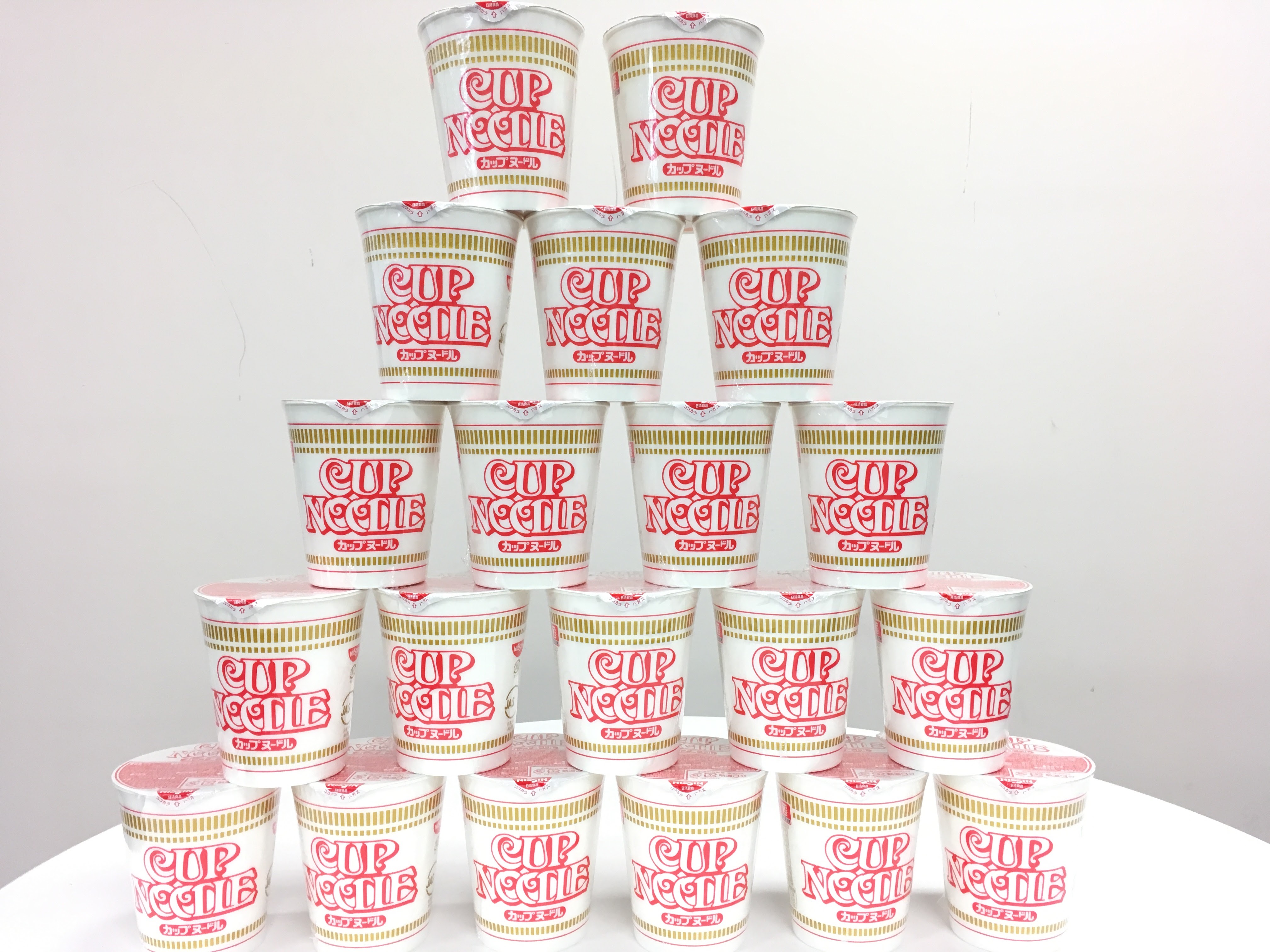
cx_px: 635
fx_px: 1064
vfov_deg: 48.2
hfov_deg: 61.7
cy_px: 476
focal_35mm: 29
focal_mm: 4.15
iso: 40
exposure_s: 1/30
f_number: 2.2
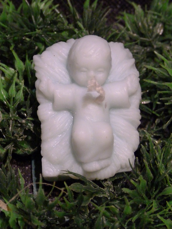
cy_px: 114
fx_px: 861
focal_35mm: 130
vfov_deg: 15.2
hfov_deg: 11.4
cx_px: 86
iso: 800
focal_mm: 23.5
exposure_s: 1/15
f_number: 3.6
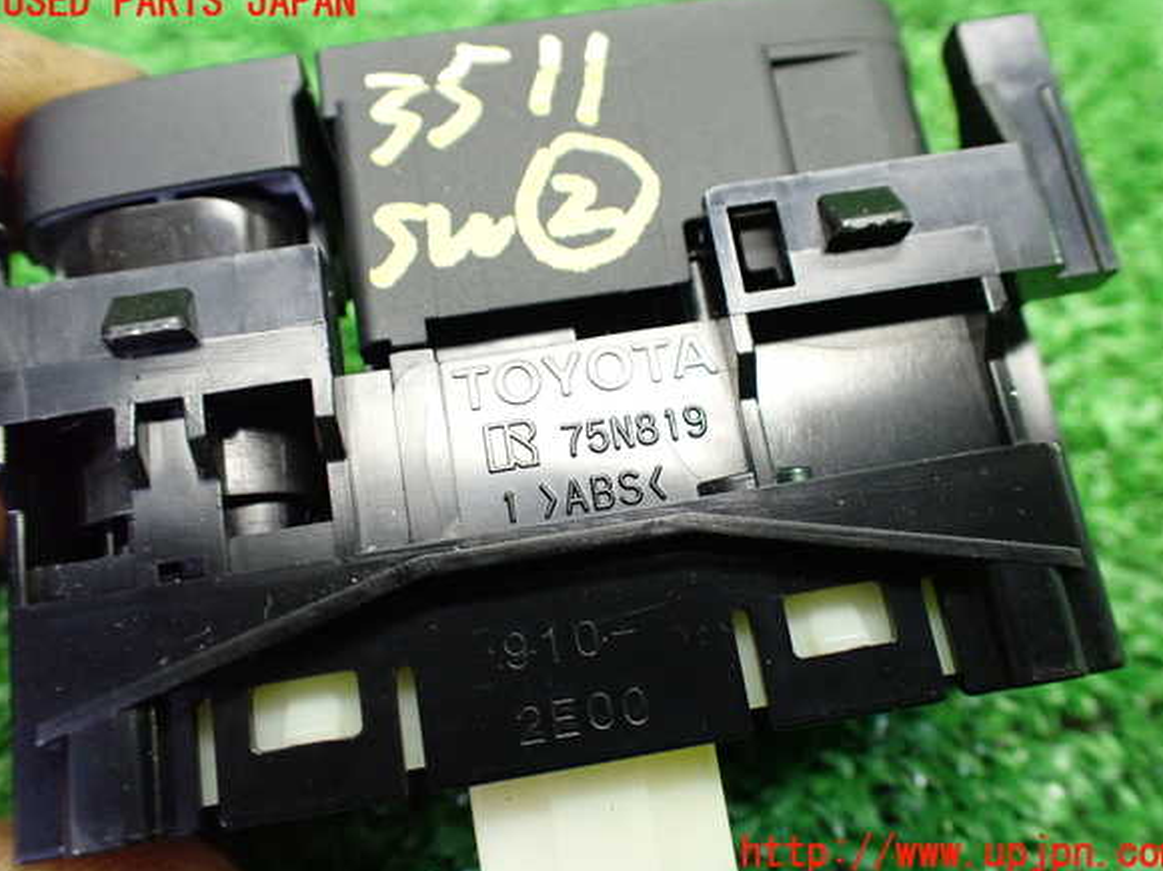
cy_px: 428
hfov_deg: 58.4
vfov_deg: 45.4
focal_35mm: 31
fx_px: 1041
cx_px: 593
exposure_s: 1/80
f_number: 2.3
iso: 800
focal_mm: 5.4
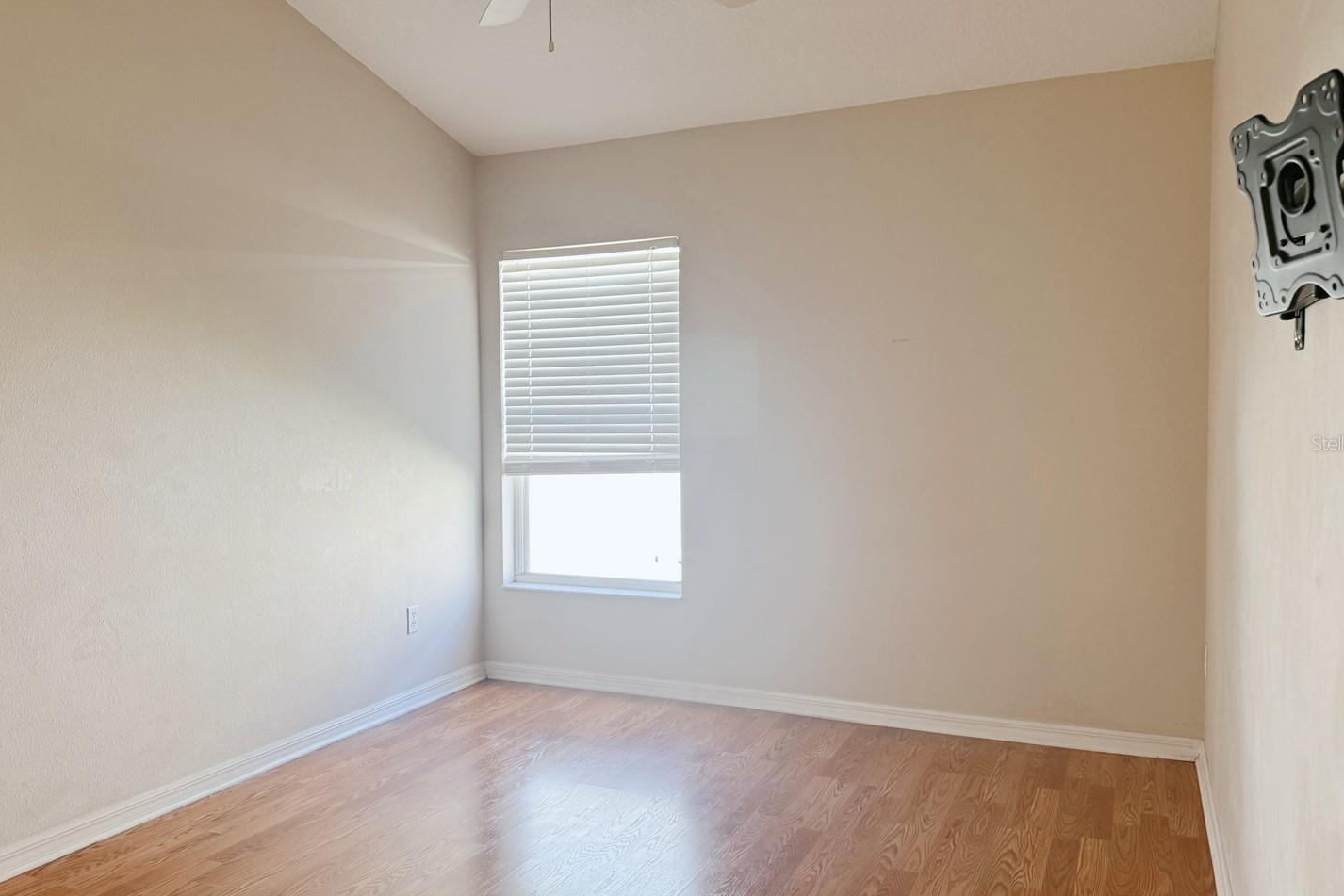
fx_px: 1045
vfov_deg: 46.4
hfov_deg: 65.4
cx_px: 647
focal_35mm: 28
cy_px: 443
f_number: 1.78
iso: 200
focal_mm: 6.76
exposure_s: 1/120
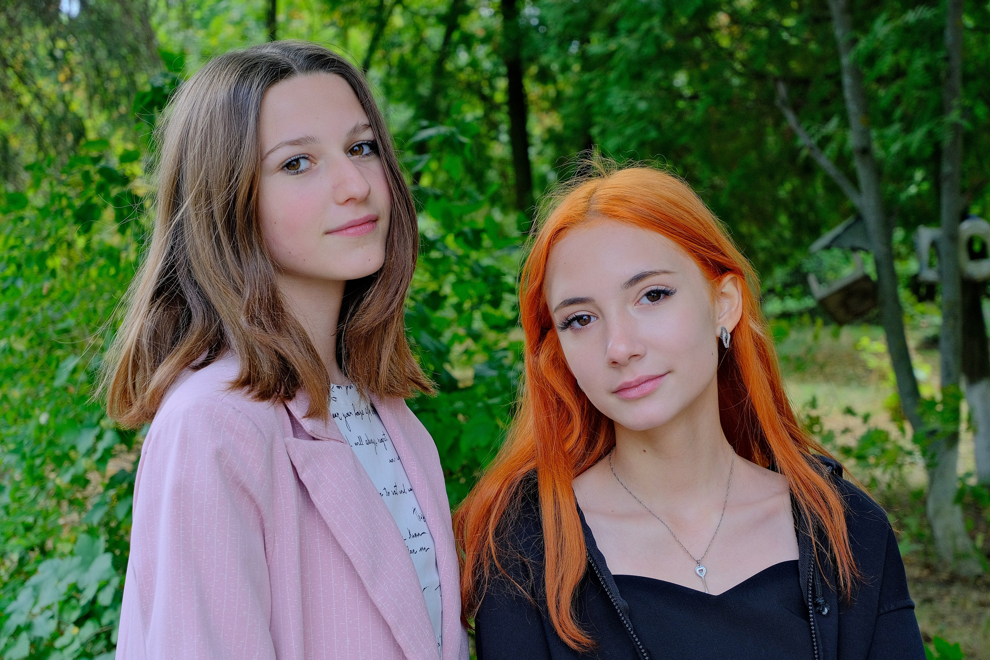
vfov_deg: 20.0
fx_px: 1870
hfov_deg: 29.7
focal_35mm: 68
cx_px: 495
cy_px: 330
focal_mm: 45
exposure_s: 1/180
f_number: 5.6
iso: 640
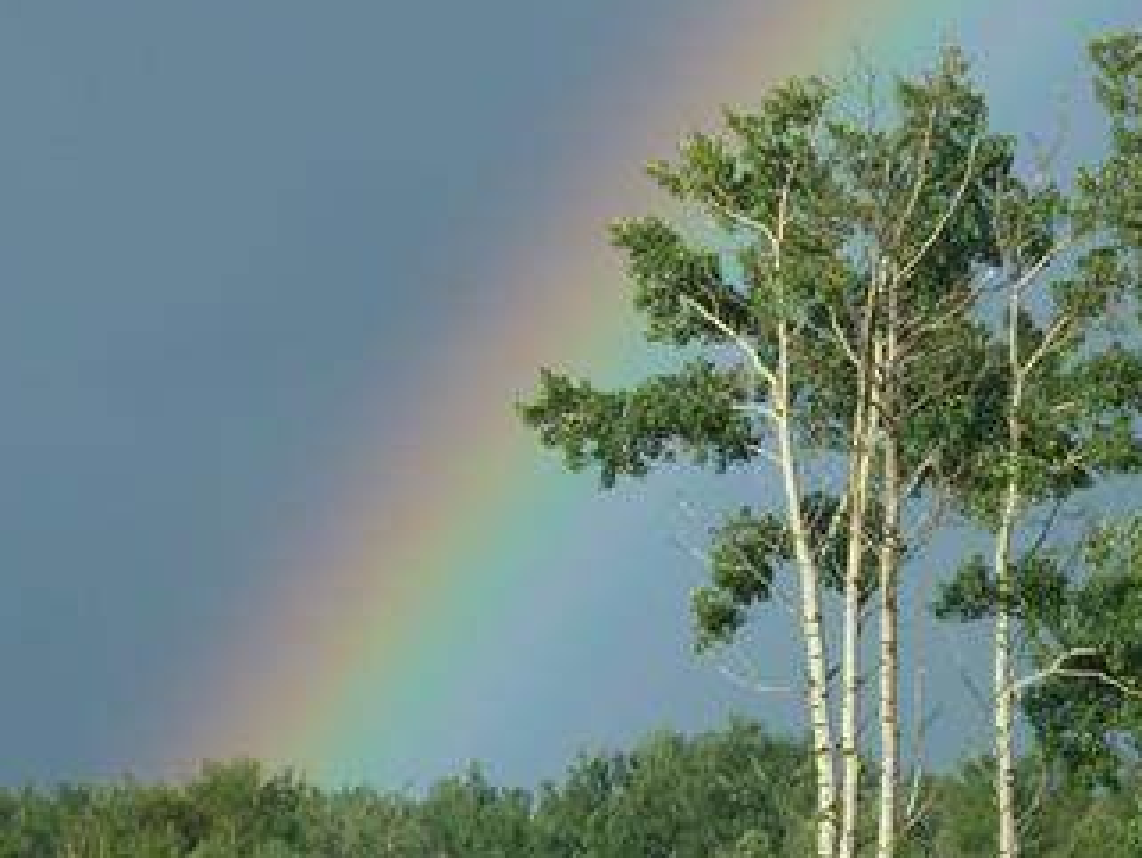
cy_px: 417
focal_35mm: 293
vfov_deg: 5.1
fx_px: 9670
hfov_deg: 6.8
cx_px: 761
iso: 80
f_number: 4.5
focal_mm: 24.1
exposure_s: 1/200
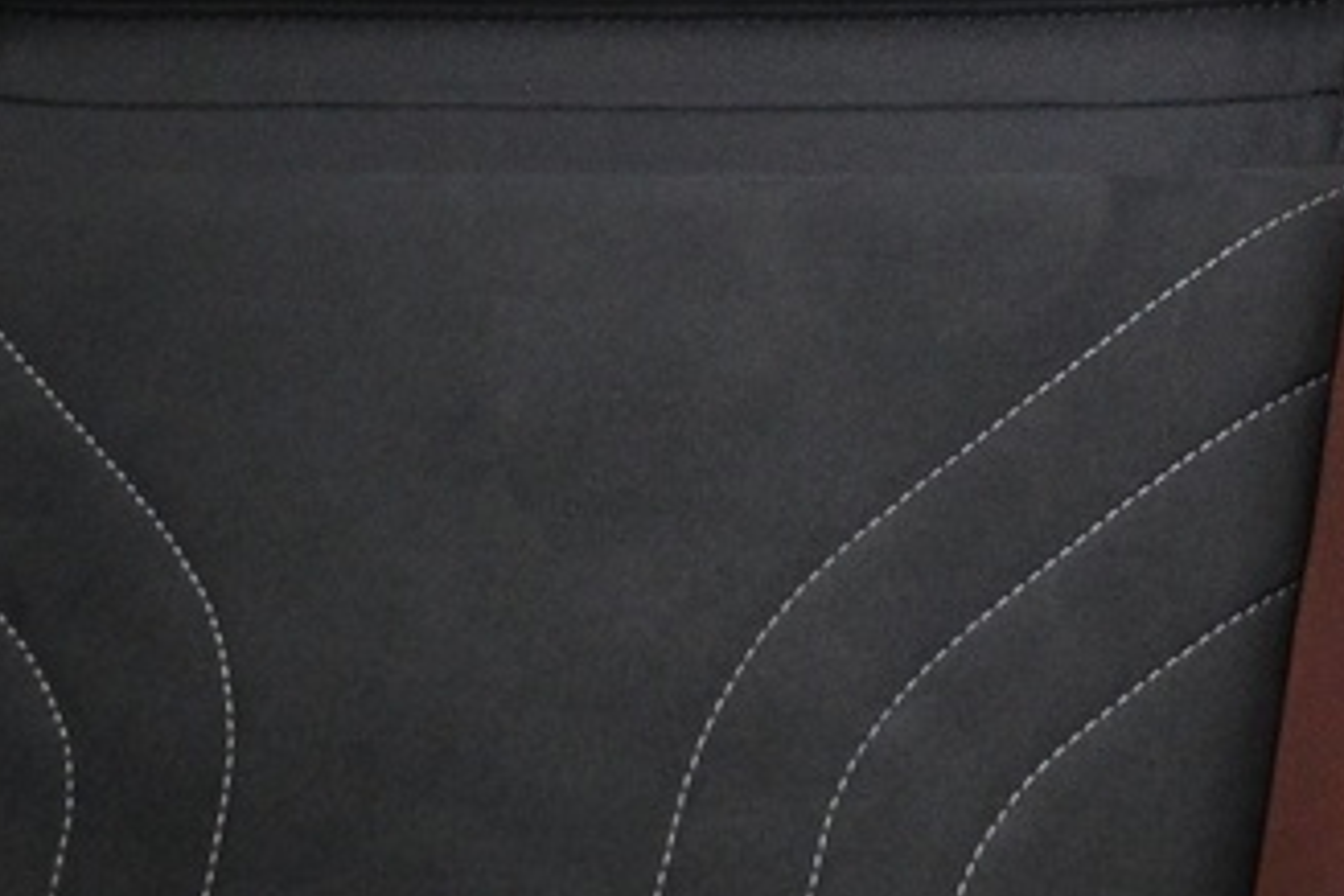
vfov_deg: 10.6
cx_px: 2137
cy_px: -896
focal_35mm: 119
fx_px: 4442
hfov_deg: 15.6
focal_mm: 16
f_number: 3.5
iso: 1600
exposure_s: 1/15
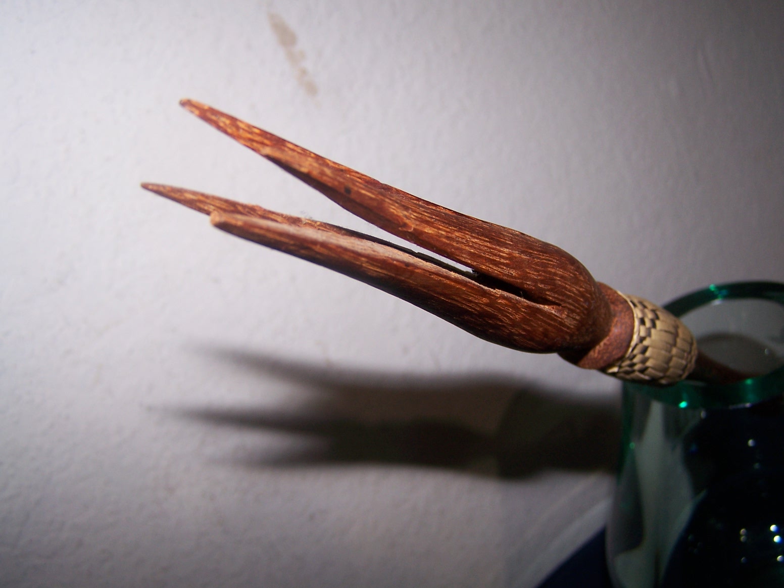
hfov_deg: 49.0
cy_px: 294
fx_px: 861
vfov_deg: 37.7
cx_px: 392
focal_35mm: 38
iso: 80
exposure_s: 1/60
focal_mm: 6.3
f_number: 2.8
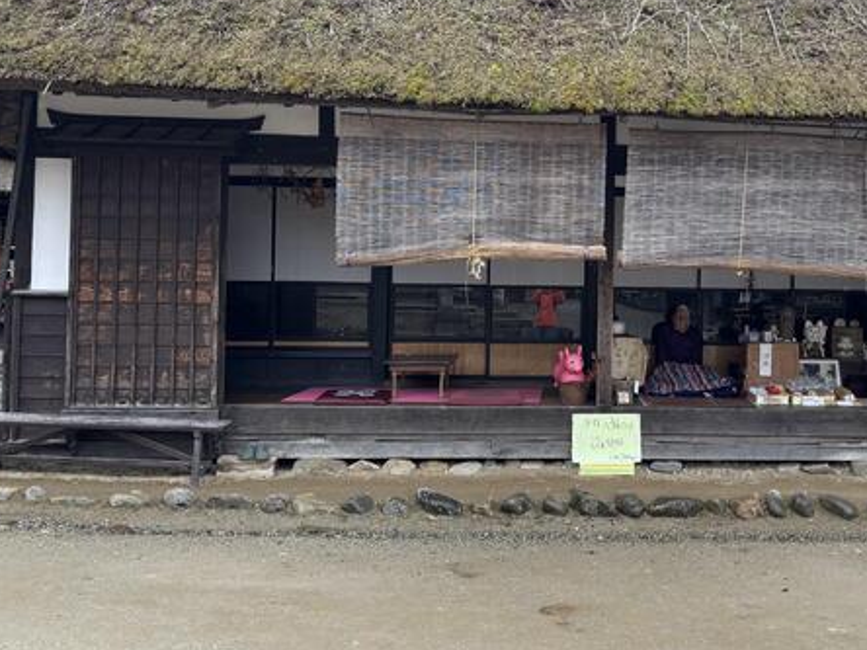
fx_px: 1027
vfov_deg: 35.0
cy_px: 263
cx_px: 621
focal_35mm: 41
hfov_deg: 44.6
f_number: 1.6
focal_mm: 5.96
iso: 50
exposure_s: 1/550
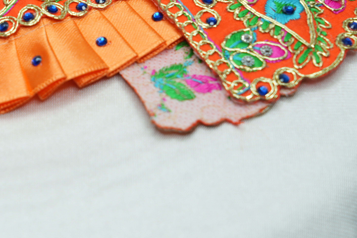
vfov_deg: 8.6
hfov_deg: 12.7
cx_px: -39
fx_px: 1577
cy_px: -21
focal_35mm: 159
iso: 160
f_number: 7.1
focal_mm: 66
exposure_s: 1/50
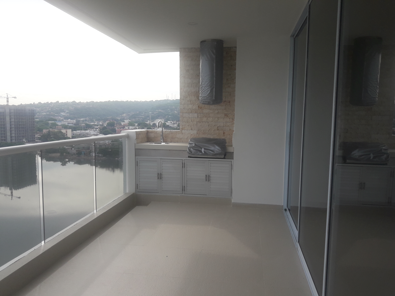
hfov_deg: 63.4
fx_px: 320
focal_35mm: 28
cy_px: 148
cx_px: 198
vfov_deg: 49.7
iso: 40
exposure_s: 1/874
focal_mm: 3.7
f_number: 1.9
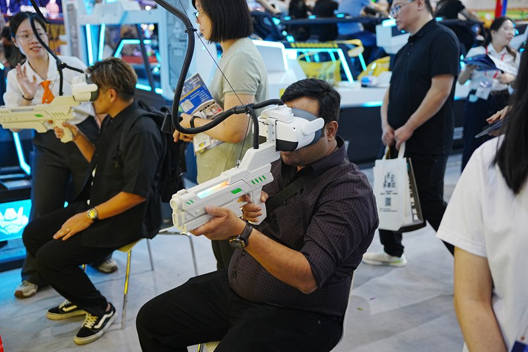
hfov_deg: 52.5
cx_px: 264
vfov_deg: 36.4
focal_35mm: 36
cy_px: 176
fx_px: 535
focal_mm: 36.5
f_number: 2.8
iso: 1600
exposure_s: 1/640
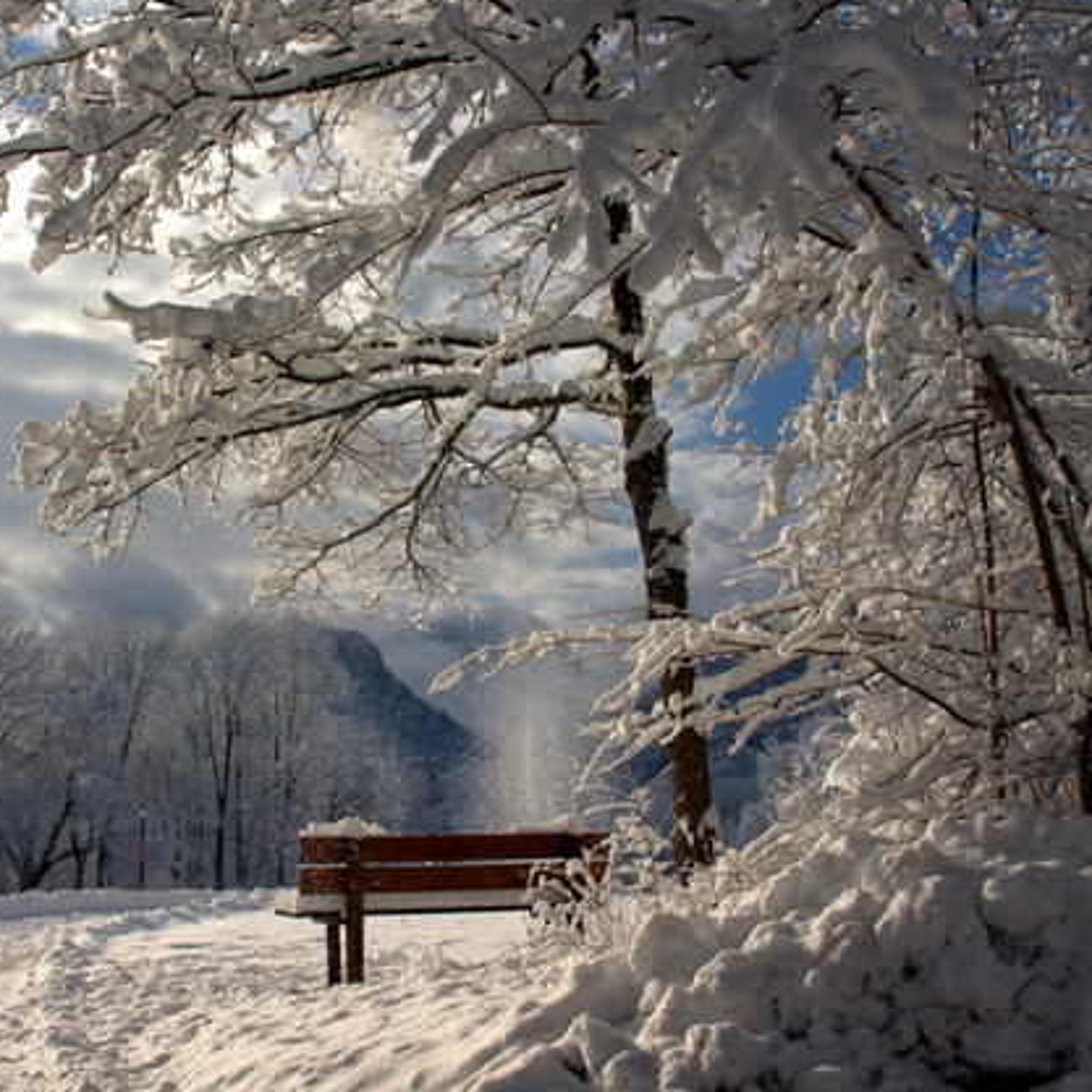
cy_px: 541
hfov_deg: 35.8
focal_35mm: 47
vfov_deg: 36.1
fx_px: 1677
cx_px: 380
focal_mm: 24
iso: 400
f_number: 11
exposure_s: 1/500
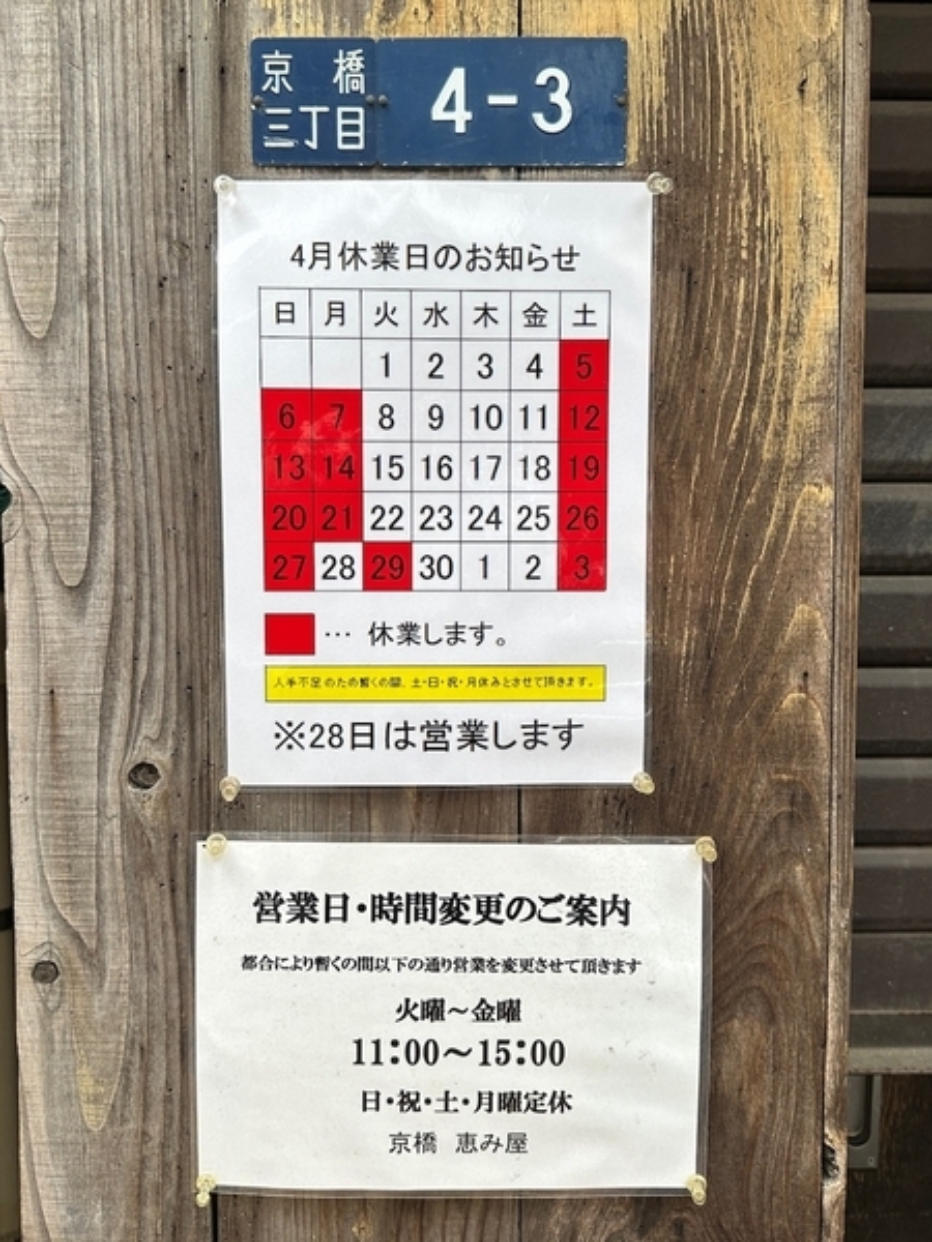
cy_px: 621
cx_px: 466
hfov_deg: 56.8
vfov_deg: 71.6
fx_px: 862
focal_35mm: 24
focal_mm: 6.86
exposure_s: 1/331
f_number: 1.78
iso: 80
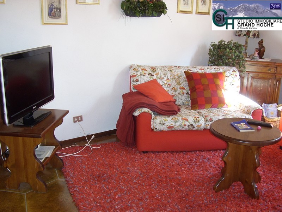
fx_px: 244
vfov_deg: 46.8
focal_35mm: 30
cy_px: 106
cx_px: 141
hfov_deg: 60.0
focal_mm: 5.8
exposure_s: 1/12
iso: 100
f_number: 2.9
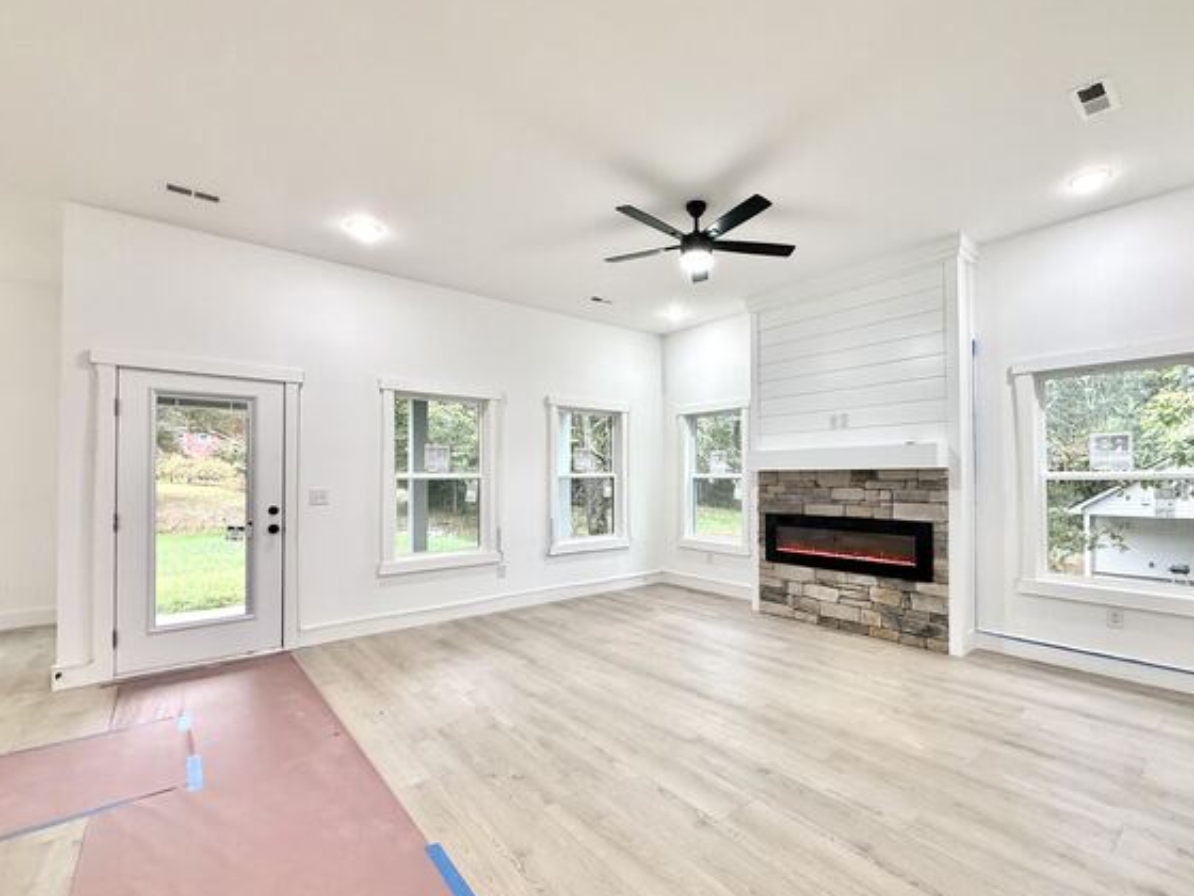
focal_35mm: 16
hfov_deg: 94.1
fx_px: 552
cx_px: 663
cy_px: 467
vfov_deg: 78.1
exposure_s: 1/120
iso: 250
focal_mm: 2.22
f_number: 2.2
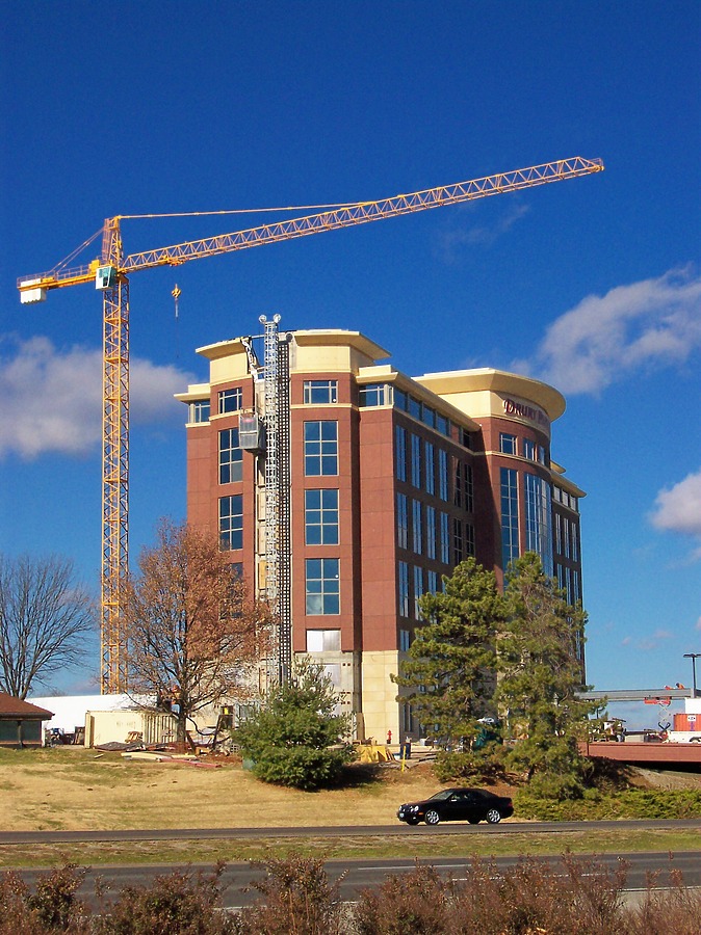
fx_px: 1703
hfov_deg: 23.3
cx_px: 350
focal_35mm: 63
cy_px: 468
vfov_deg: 30.7
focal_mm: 13.3
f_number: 5.6
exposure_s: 1/1000
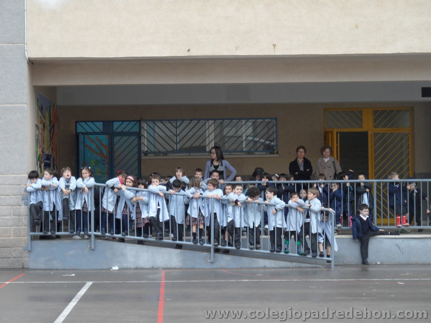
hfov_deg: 16.4
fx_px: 1494
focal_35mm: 120
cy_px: 162
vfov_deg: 12.3
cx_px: 216
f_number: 4.4
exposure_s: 1/60
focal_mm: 20
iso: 100
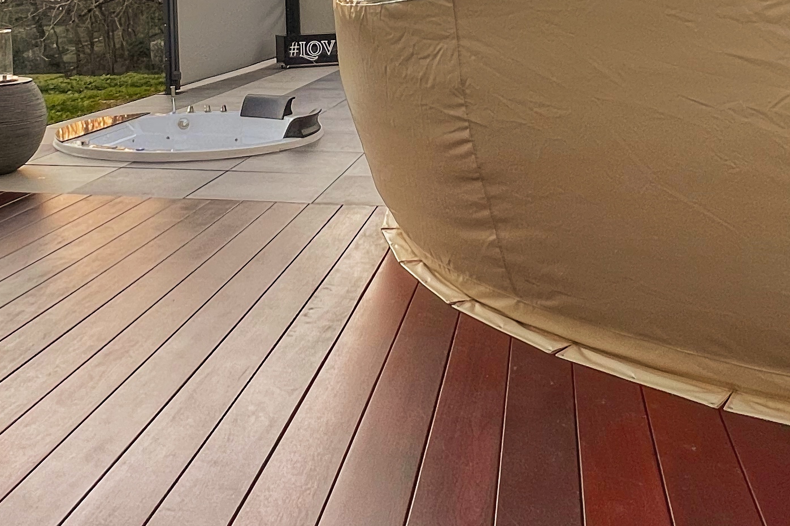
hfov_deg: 49.1
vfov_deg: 32.4
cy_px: 43
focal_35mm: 39
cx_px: 299
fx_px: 856
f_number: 1.8
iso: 32
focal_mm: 1.57
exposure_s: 1/99
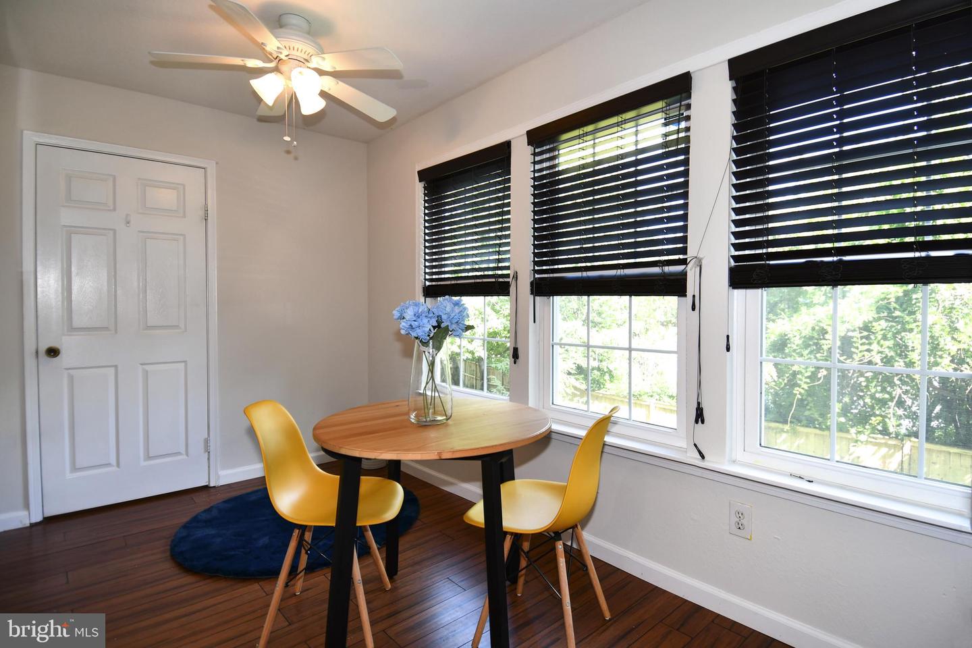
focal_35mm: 18
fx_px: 486
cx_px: 486
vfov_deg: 67.4
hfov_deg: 90.0
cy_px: 324
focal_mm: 12
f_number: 4
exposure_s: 1/60
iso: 220
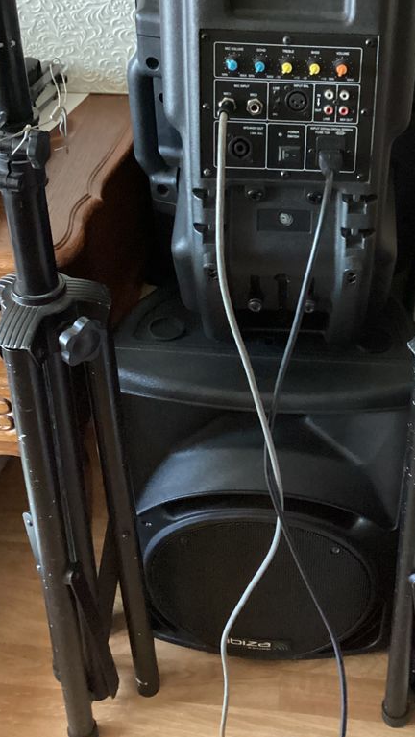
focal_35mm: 44
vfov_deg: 46.0
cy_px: 279
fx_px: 861
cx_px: 305
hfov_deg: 26.8
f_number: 2.4
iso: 800
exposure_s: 1/17
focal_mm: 3.3
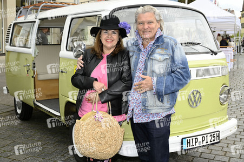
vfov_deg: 29.2
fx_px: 312
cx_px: 122
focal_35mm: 46
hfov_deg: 42.8
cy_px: 81
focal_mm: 46
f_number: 6.3
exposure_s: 1/160
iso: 320
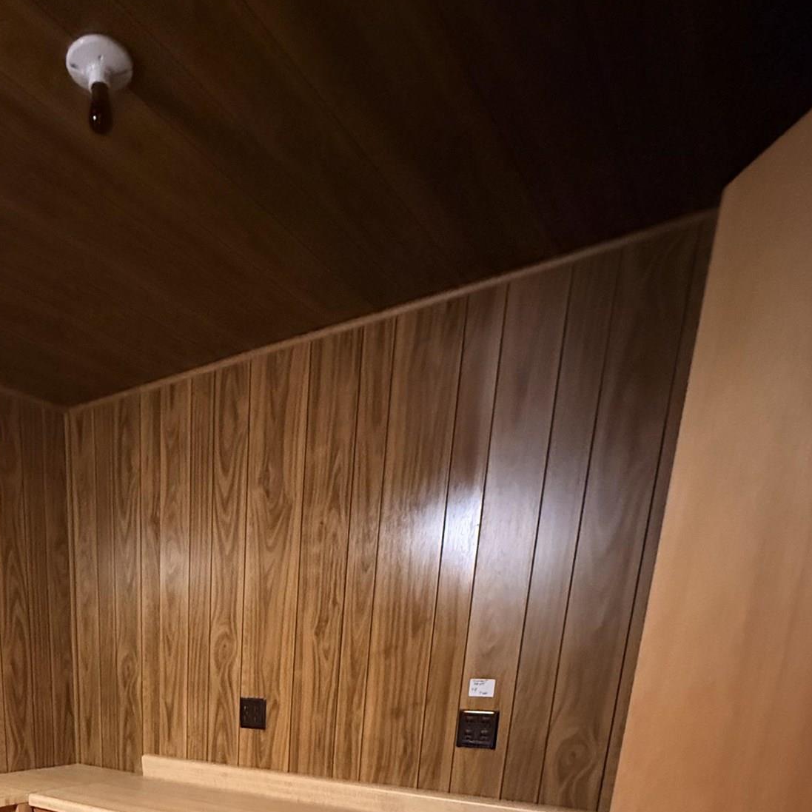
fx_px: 690
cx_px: 184
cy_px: 847
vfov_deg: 47.9
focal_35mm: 26
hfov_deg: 57.2
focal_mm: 2.22
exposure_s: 1/30
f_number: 2.2
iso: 1250
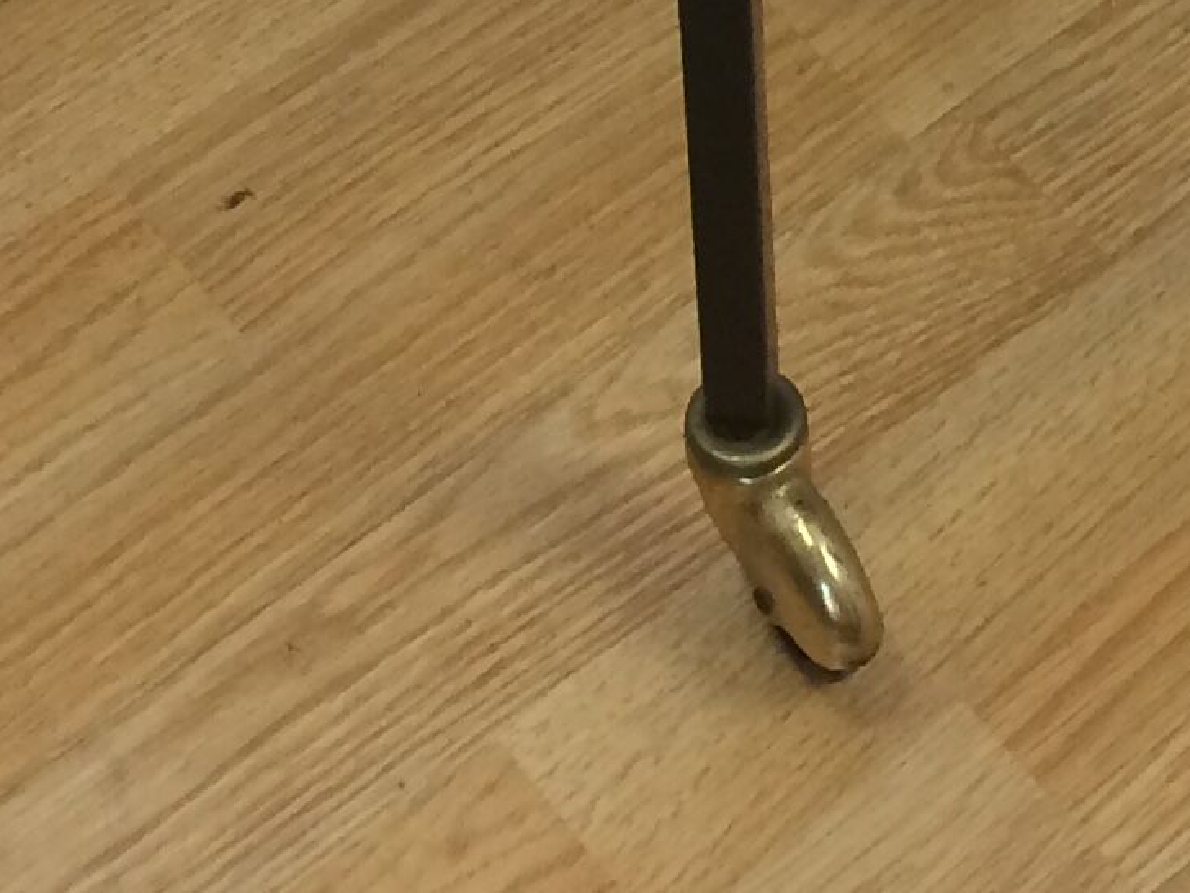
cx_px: 1005
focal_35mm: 130
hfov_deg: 15.0
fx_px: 4469
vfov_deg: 10.4
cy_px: -965
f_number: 2.2
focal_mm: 4.15
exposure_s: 1/33
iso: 50
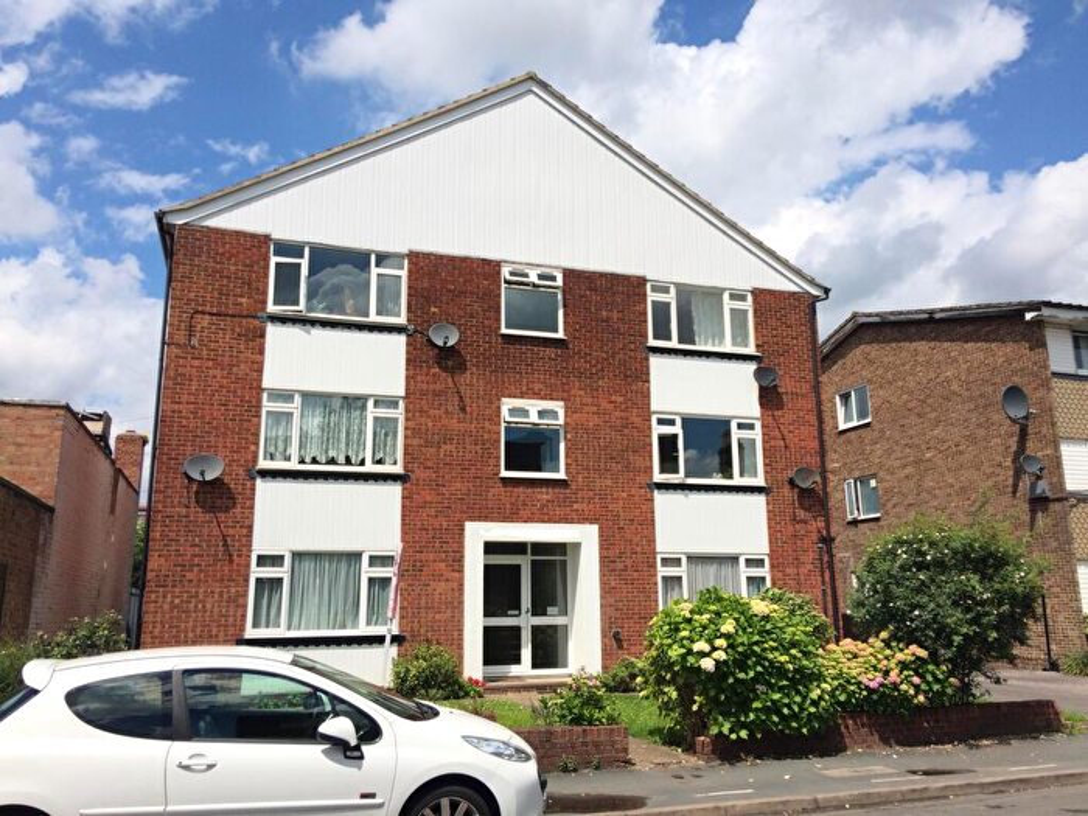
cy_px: 408
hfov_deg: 61.7
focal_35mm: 29
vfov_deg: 48.2
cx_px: 544
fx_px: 911
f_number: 2.2
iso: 32
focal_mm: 4.15
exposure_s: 1/2740
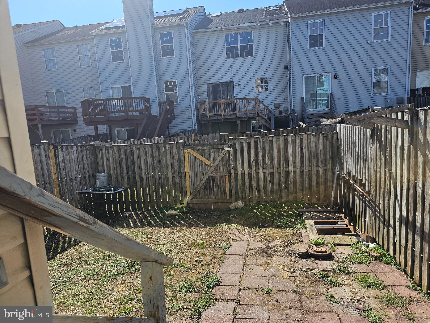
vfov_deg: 58.9
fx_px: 286
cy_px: 162
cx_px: 215
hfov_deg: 73.9
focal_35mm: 23
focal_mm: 6.3
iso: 32
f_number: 1.7
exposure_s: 1/2000
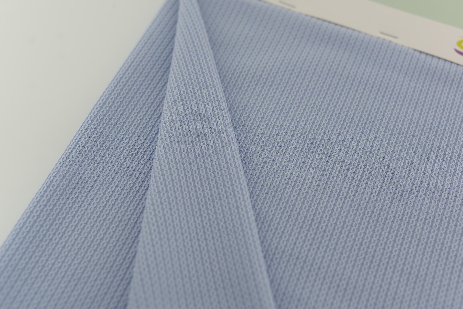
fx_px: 643
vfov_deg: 27.0
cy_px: 154
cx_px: 232
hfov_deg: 39.6
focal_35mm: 50
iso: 100
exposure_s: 1/200
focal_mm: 50
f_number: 3.5
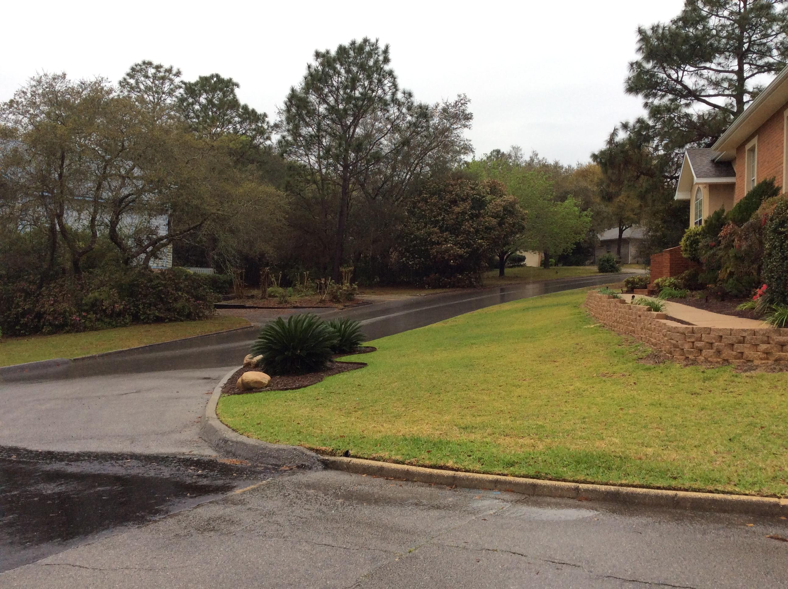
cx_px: 394
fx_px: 727
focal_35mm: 32
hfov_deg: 56.9
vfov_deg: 44.1
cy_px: 294
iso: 40
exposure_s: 1/120
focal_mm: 3.3
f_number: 2.4
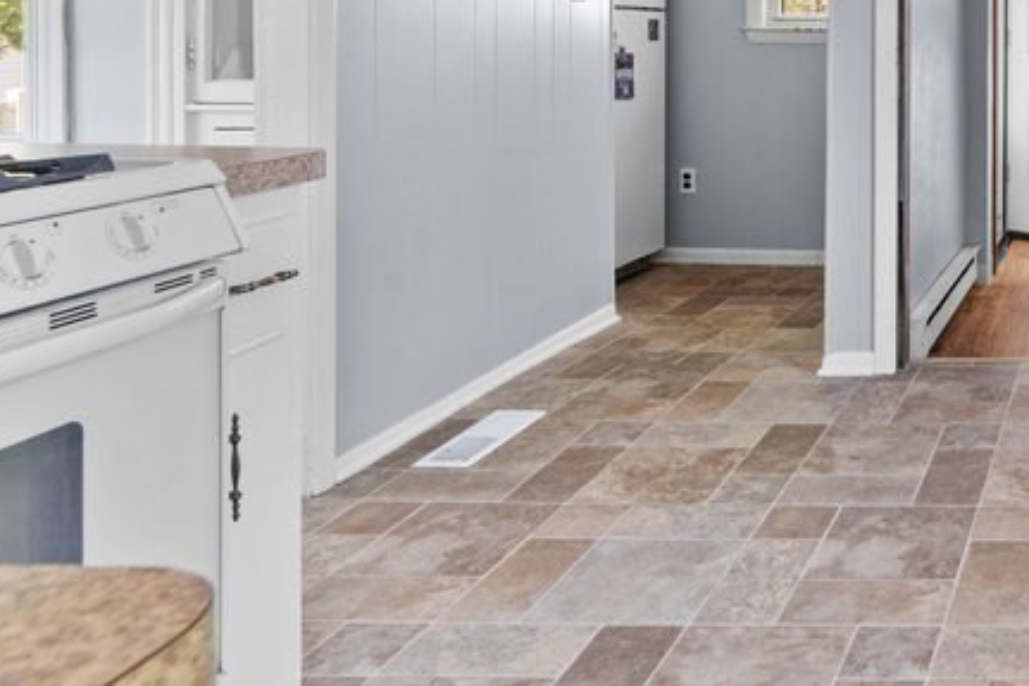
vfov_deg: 33.6
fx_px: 1058
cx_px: 1136
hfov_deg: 41.3
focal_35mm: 37
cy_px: 39
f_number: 9
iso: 320
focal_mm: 16
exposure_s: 1.6
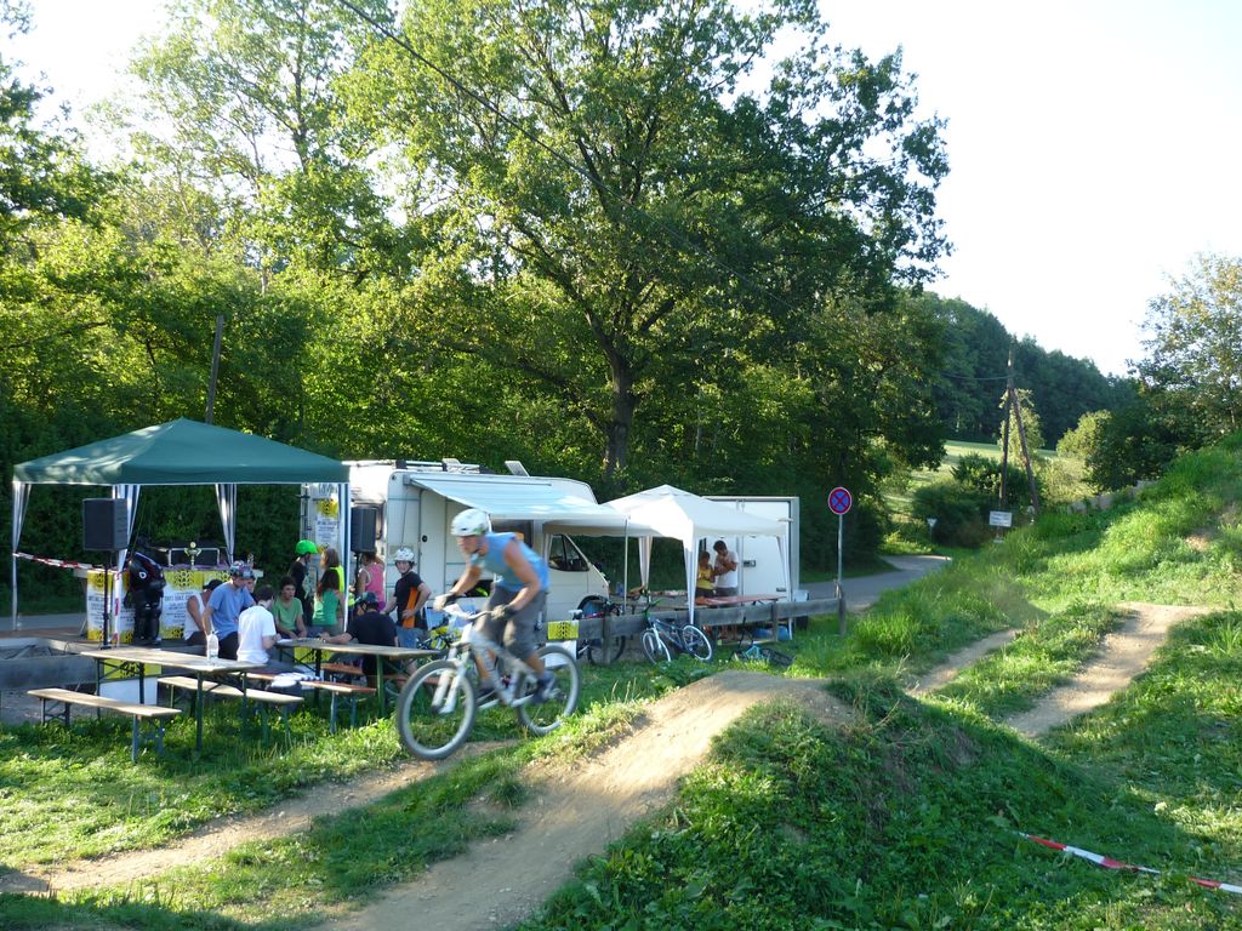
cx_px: 621
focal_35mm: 33
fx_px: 1184
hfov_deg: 55.4
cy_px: 466
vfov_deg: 42.9
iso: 80
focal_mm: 5.5
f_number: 2.8
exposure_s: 1/160
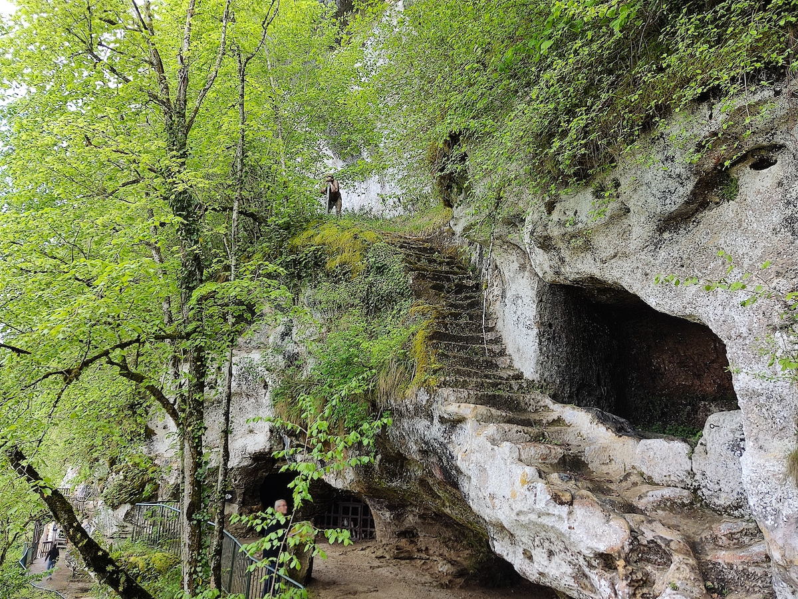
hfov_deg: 60.0
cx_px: 399
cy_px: 300
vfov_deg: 46.8
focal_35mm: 30
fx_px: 692
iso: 67
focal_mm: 4.71
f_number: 1.79
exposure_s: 1/100
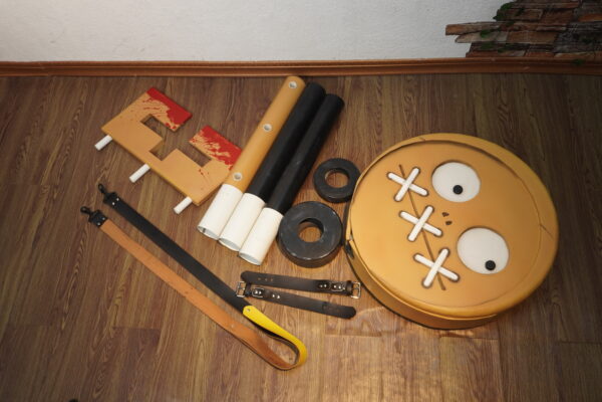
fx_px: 502
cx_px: 301
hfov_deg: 61.9
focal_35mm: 30
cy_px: 201
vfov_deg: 43.6
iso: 400
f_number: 4
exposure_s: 1/100
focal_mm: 20
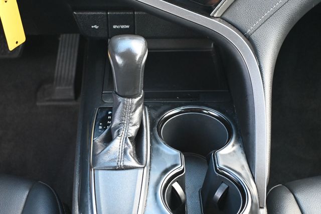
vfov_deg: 25.0
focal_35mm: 54
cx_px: 160
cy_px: 107
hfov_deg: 36.9
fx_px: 481
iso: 3200
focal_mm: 36
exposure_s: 1/100
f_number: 5.3
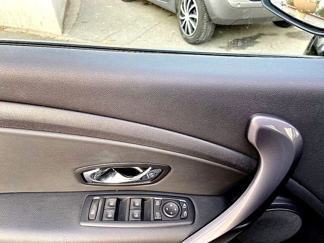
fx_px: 243
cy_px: 122
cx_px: 162
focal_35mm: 26
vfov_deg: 53.1
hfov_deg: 67.3
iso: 125
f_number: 1.8
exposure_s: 1/101
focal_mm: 4.25
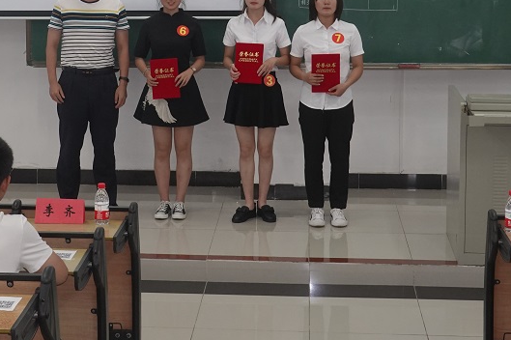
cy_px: 21
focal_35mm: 87
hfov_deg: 23.3
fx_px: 1234
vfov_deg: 15.5
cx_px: 178
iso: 640
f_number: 4
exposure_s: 1/50
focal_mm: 17.19
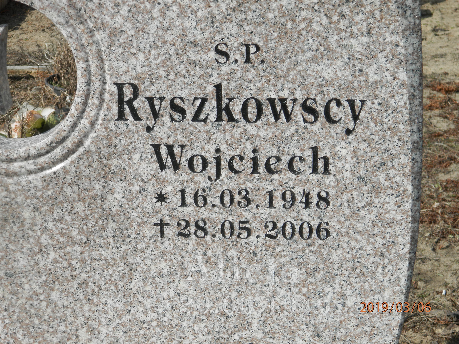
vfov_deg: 14.0
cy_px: 172
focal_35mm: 106
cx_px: 230
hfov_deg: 18.5
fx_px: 1406
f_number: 4.5
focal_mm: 19
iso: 80
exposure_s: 1/640
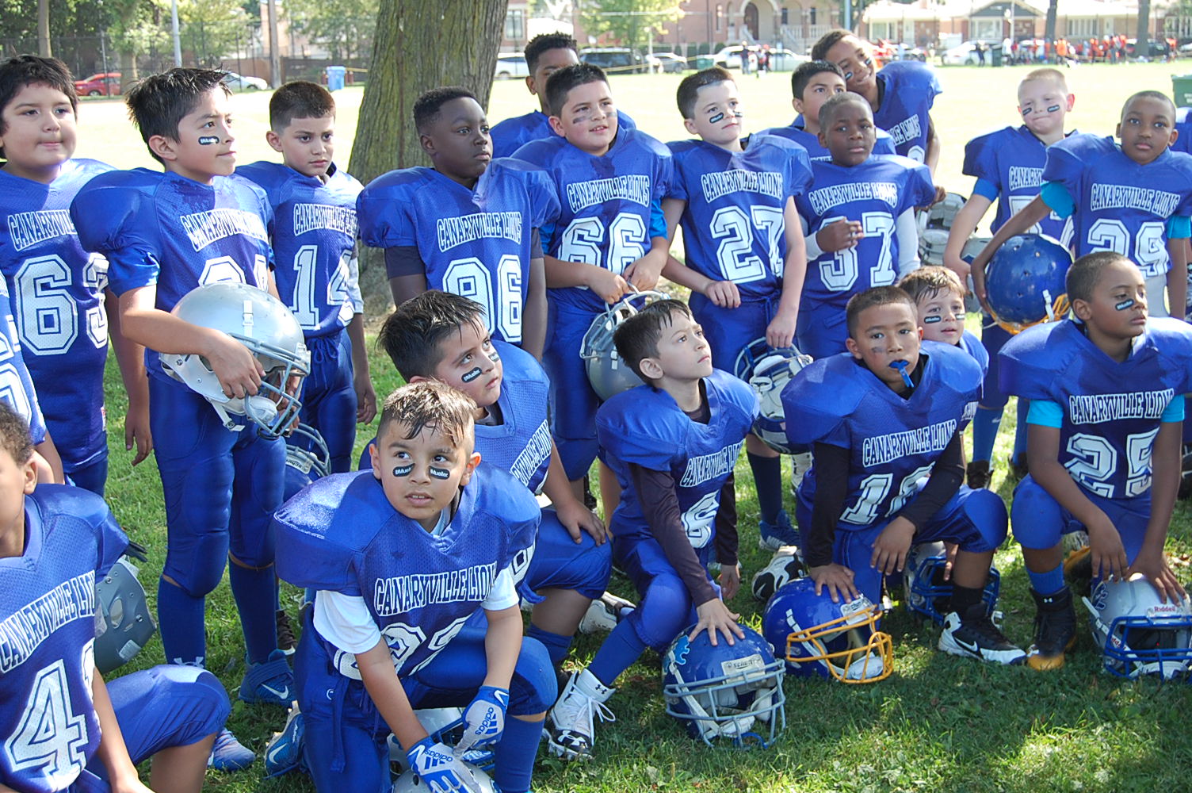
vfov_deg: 28.0
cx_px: 596
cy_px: 396
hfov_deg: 41.1
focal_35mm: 48
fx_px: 1588
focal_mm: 32
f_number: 5.6
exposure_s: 1/125
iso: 320
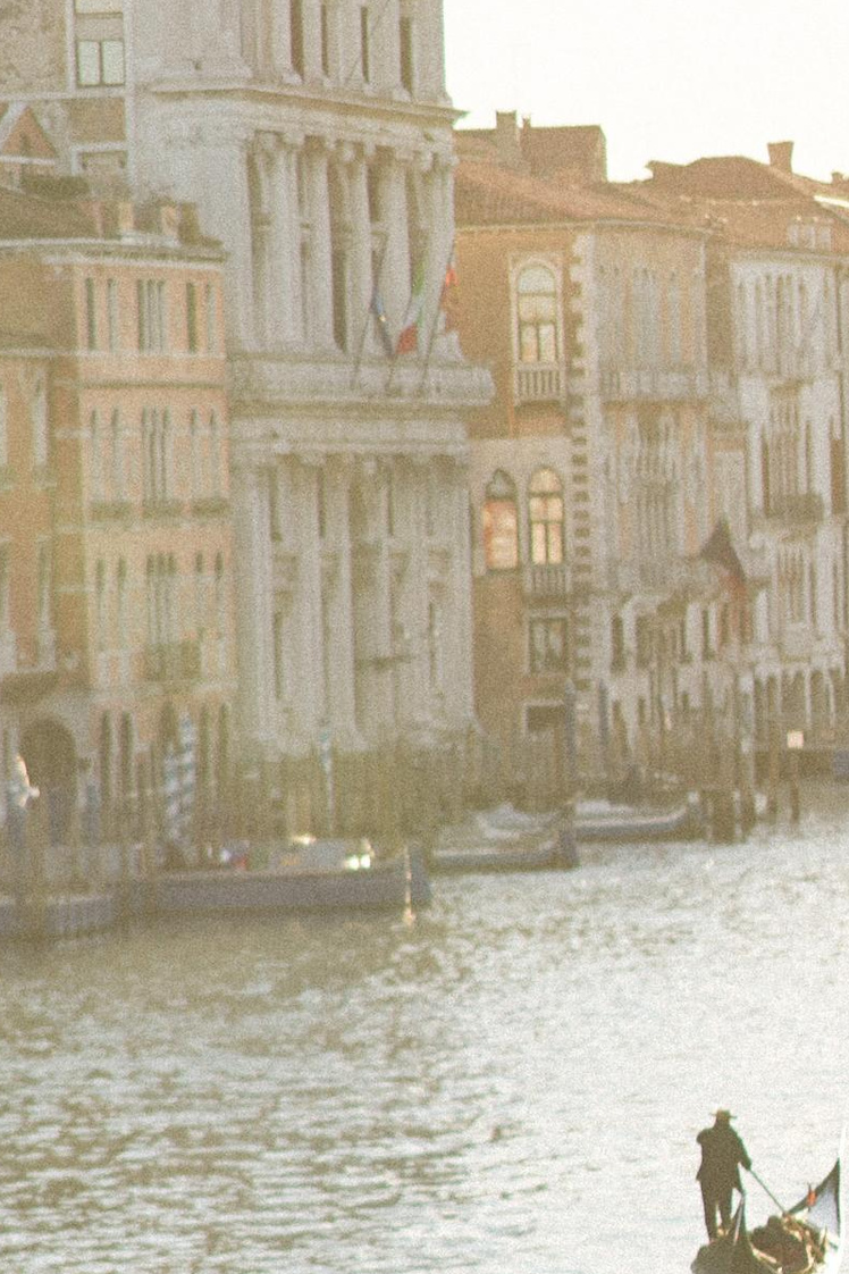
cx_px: 350
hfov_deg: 4.7
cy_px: 950
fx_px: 10293
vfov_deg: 7.1
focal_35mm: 291
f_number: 1.4
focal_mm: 85
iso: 100
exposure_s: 1/8000
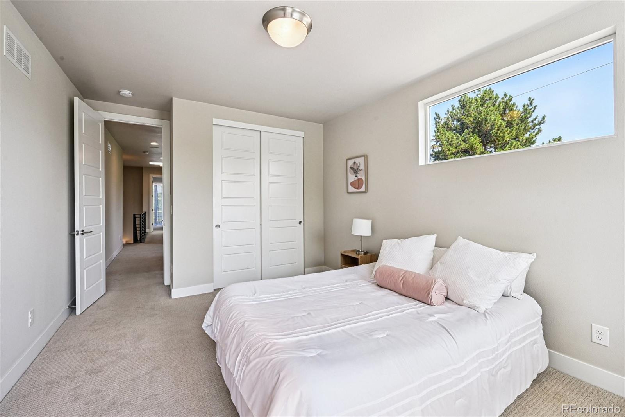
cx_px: 312
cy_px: 208
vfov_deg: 81.2
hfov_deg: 104.3
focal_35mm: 14
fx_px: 243
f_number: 10
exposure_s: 1/50
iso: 400
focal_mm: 14
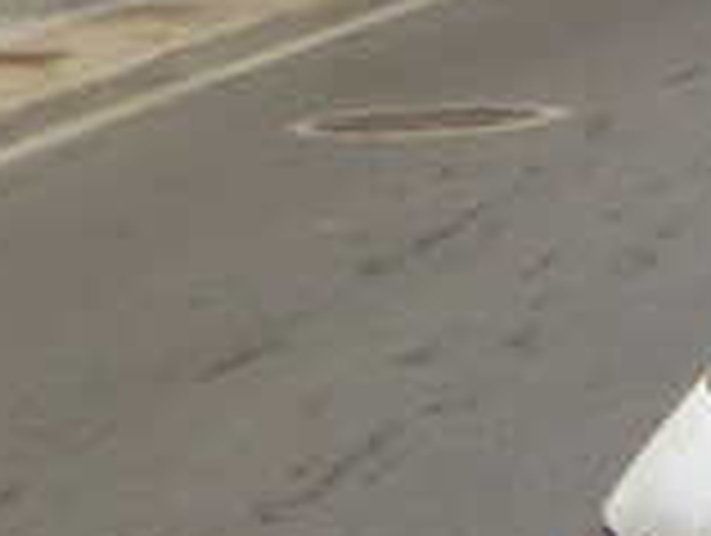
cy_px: 707
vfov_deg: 7.1
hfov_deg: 8.1
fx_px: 4258
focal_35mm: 207
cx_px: 2133
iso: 80
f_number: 3.5
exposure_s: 1/200
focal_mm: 5.7
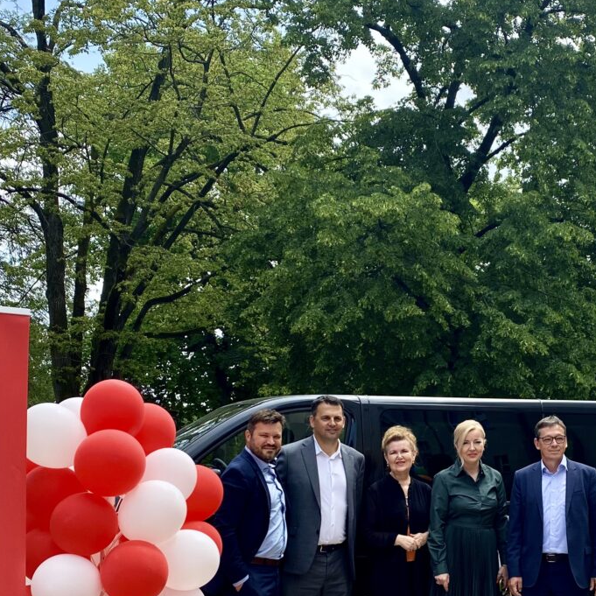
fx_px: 1052
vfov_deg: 31.2
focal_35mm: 54
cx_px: 440
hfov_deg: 31.1
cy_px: 429
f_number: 1.8
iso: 32
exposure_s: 1/998
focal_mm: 4.25
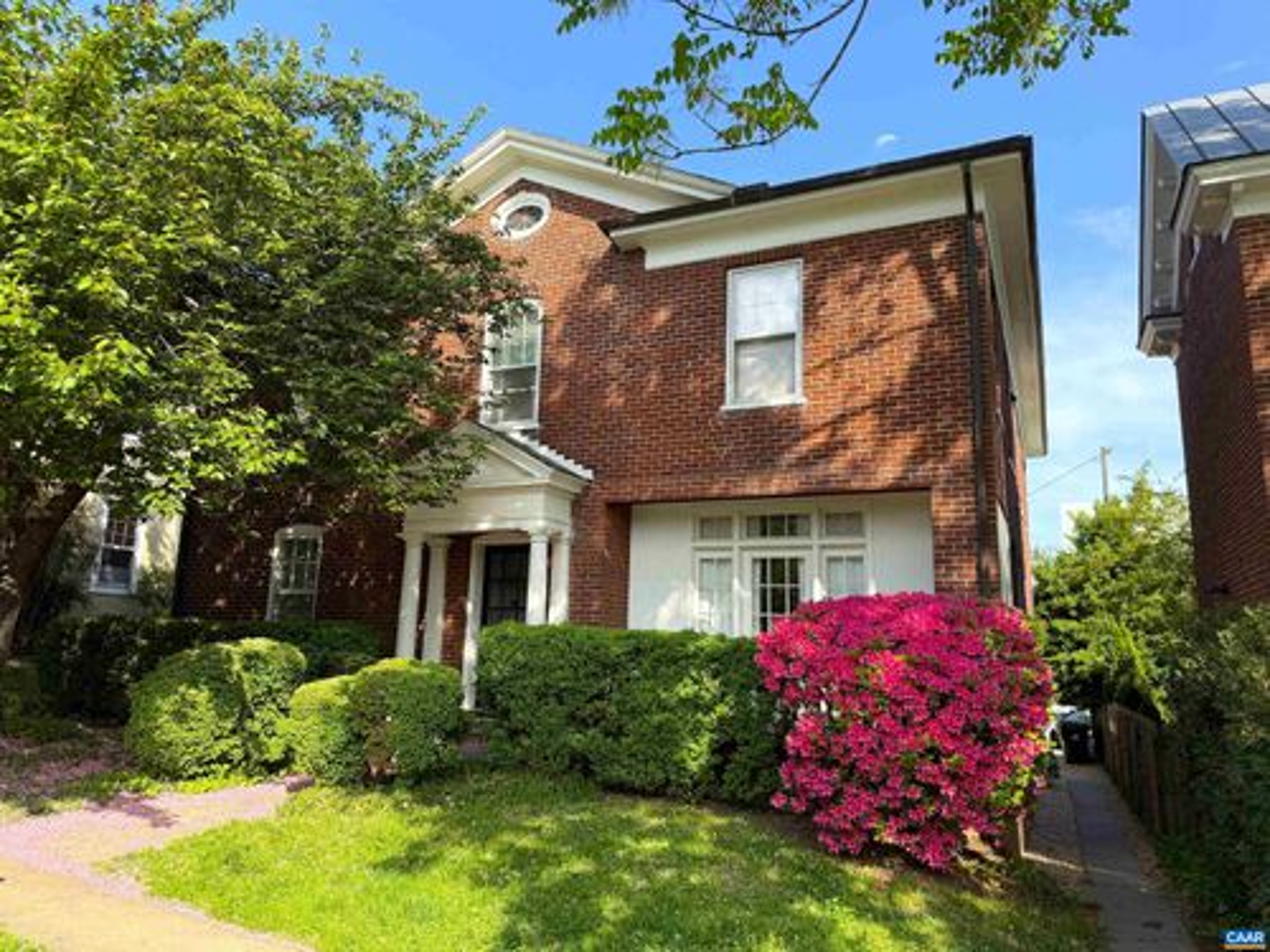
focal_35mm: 24
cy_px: 476
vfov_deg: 56.8
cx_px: 635
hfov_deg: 71.6
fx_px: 881
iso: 100
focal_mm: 6.76
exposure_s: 1/1727
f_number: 1.78
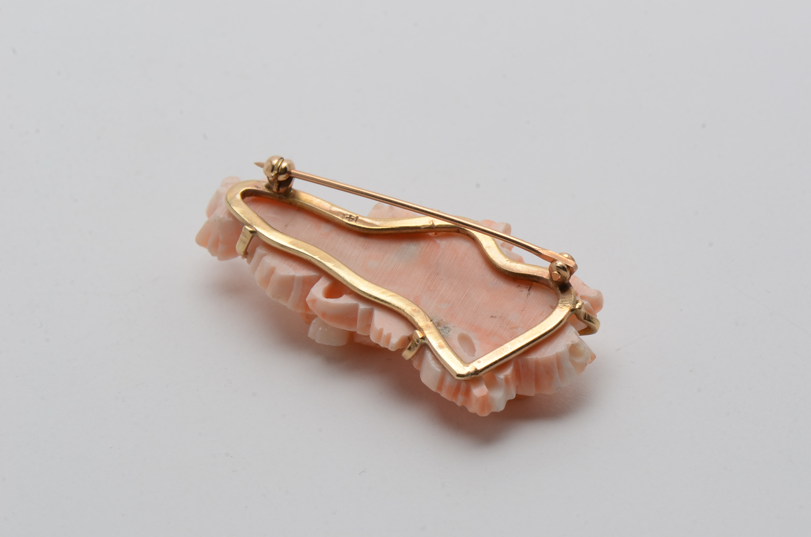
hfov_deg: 16.1
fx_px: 2866
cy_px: 268
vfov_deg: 10.7
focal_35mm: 128
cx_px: 406
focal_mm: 85
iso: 200
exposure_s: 1/125
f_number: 18
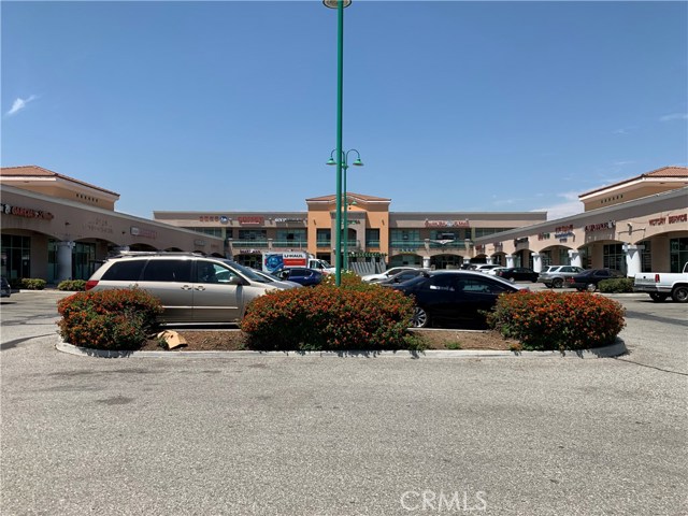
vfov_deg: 53.1
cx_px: 344
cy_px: 258
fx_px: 517
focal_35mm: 26
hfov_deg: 67.3
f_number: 1.8
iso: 25
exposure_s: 1/2611
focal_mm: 4.25
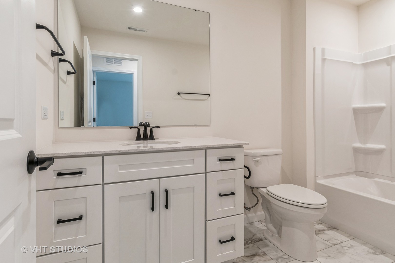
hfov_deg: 90.0
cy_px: 132
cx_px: 198
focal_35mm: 18
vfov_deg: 67.4
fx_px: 197
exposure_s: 1/13
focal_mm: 12
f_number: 8
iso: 250
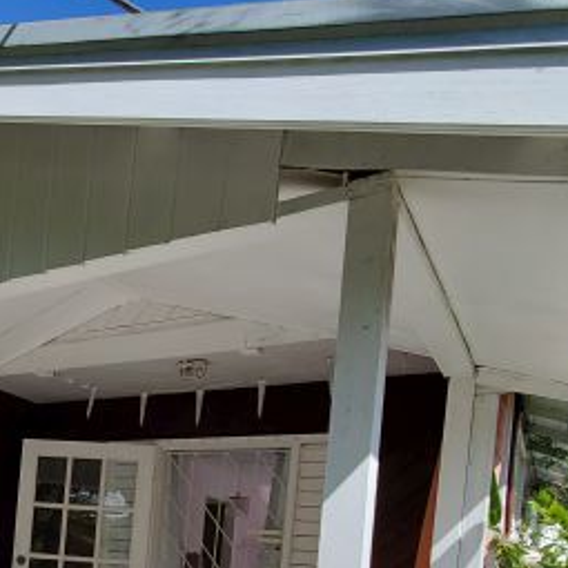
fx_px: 668
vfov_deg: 40.5
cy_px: 564
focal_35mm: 36
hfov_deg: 41.5
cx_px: 33
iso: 50
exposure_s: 1/1286
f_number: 2.2
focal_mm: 1.8
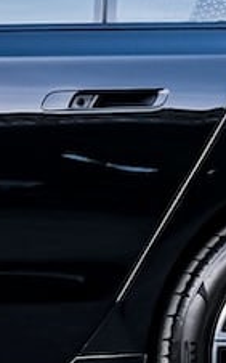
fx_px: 2802
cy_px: -79
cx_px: -327
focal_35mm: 284
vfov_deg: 7.3
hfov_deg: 4.5
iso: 400
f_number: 3.2
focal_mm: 27.7
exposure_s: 1/250
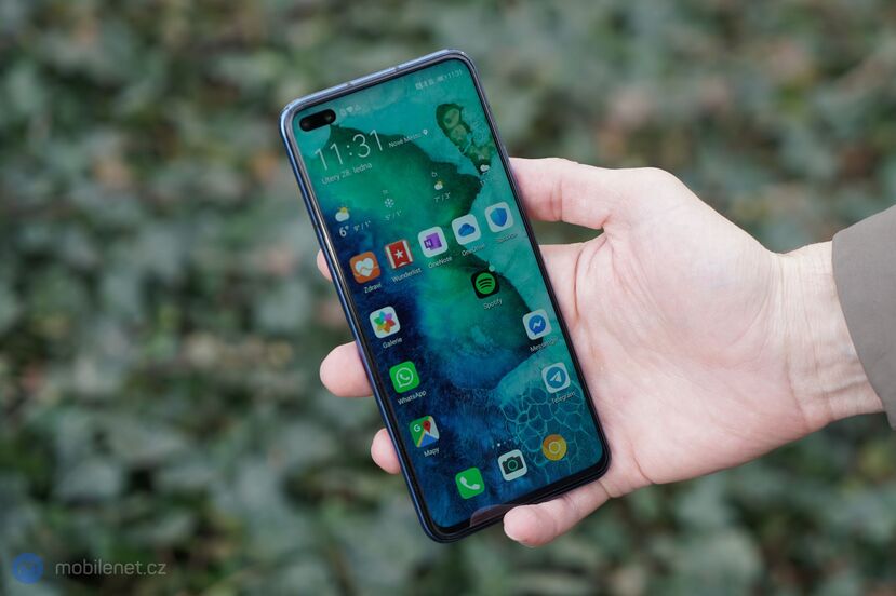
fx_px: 1741
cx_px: 448
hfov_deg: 28.9
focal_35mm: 70
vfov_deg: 19.4
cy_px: 298
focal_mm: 70
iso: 160
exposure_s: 1/160
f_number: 4
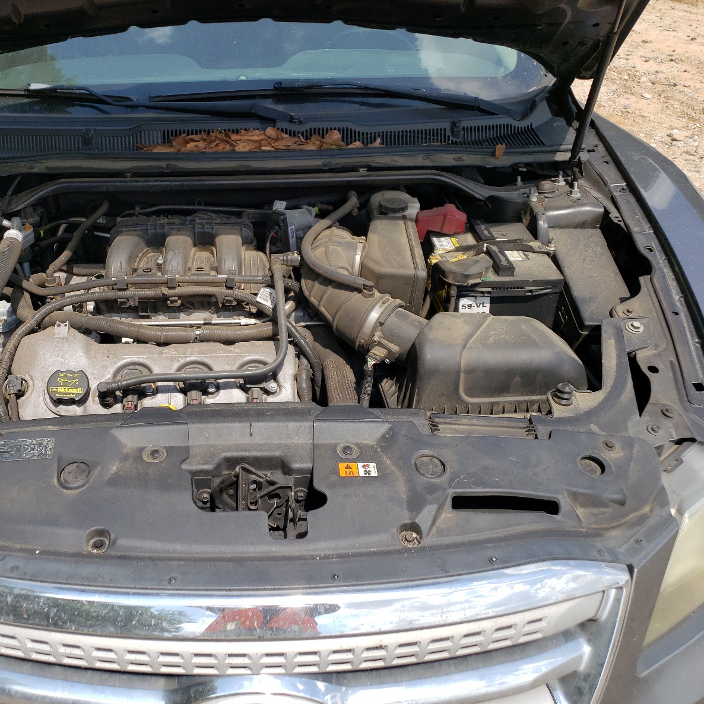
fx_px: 713
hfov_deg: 51.7
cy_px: 350
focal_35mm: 31
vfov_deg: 52.5
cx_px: 244
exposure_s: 1/2000
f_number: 1.5
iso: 50
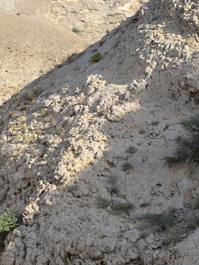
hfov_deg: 5.2
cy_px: 170
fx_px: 2122
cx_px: -318
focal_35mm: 277
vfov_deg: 7.1
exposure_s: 1/400
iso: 200
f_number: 9
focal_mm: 70
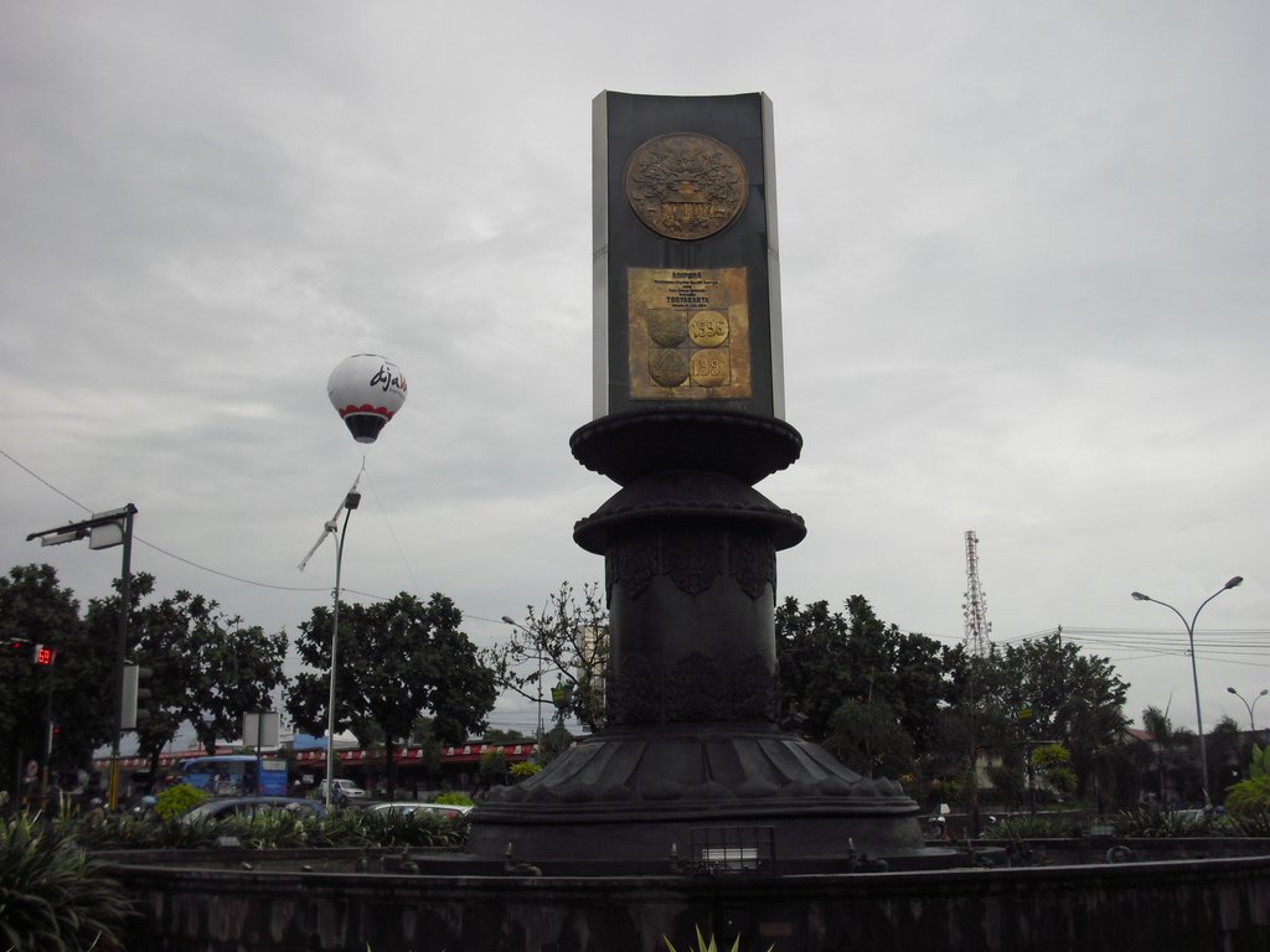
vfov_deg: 37.7
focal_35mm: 38
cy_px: 476
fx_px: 1394
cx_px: 635
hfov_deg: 49.0
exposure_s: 1/320
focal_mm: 6.2
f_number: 2.8
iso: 100
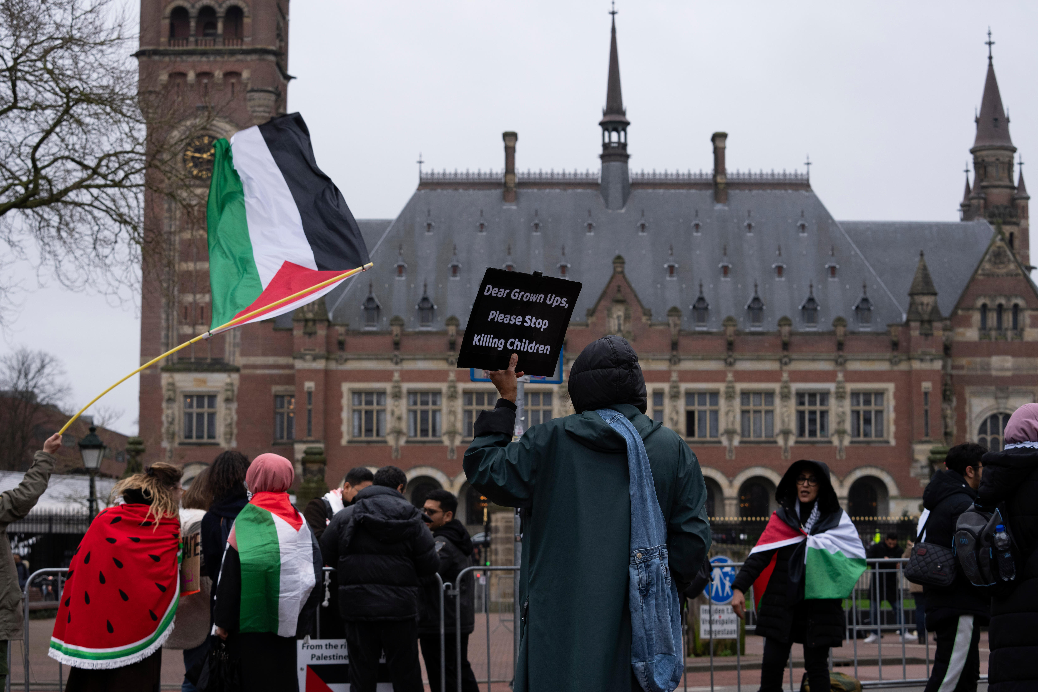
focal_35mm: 74
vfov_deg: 18.4
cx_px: 519
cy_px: 346
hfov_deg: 27.3
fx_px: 2133
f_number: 7.1
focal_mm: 74
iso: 1000
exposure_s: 1/400
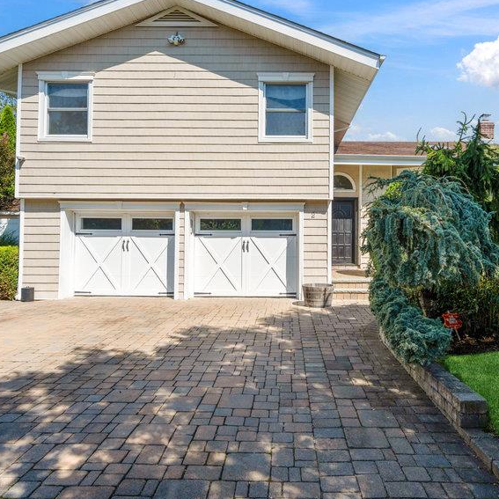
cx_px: 290
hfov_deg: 64.6
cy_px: 234
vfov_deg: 65.0
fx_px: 391
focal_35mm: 24
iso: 1000
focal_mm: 16
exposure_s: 1/1600
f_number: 6.3
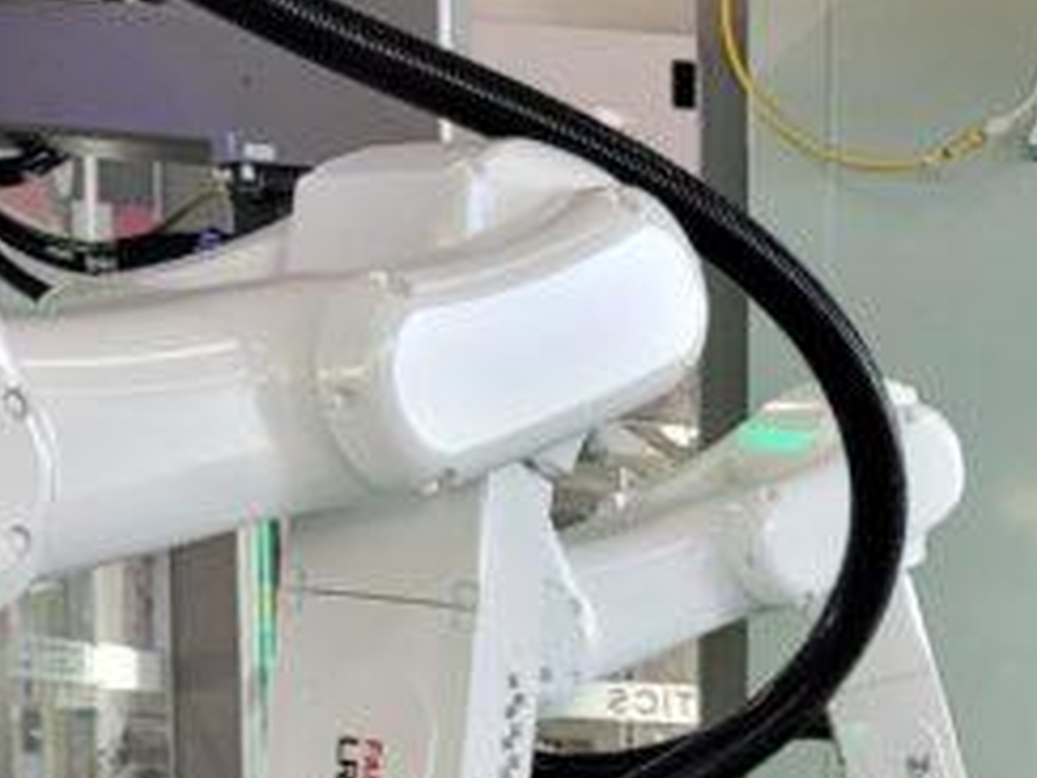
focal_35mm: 109
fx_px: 3265
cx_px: 1662
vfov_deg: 12.6
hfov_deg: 16.1
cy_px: 1318
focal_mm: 5.4
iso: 200
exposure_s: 1/100
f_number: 1.8
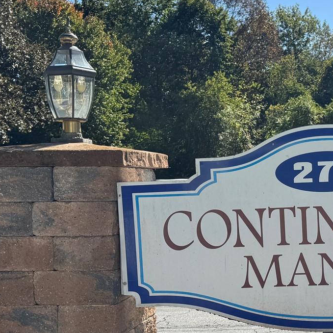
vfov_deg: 26.7
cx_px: 339
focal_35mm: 64
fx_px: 697
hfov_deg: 25.5
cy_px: 219
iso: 80
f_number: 1.78
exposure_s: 1/4310
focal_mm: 6.76
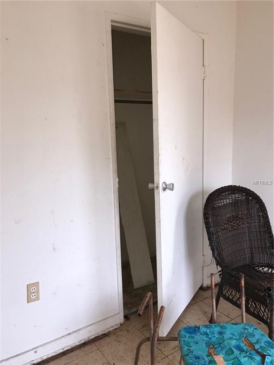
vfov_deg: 63.4
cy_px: 182
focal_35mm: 28
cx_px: 137
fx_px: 296
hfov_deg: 49.7
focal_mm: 3.99
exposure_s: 1/123
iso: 20
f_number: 1.8
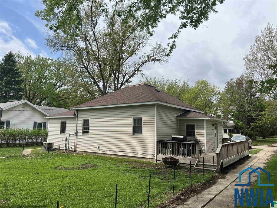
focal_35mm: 26
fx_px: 208
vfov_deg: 53.1
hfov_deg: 67.3
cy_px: 104
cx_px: 138
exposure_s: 1/5882
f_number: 1.5
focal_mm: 5.7
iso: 50
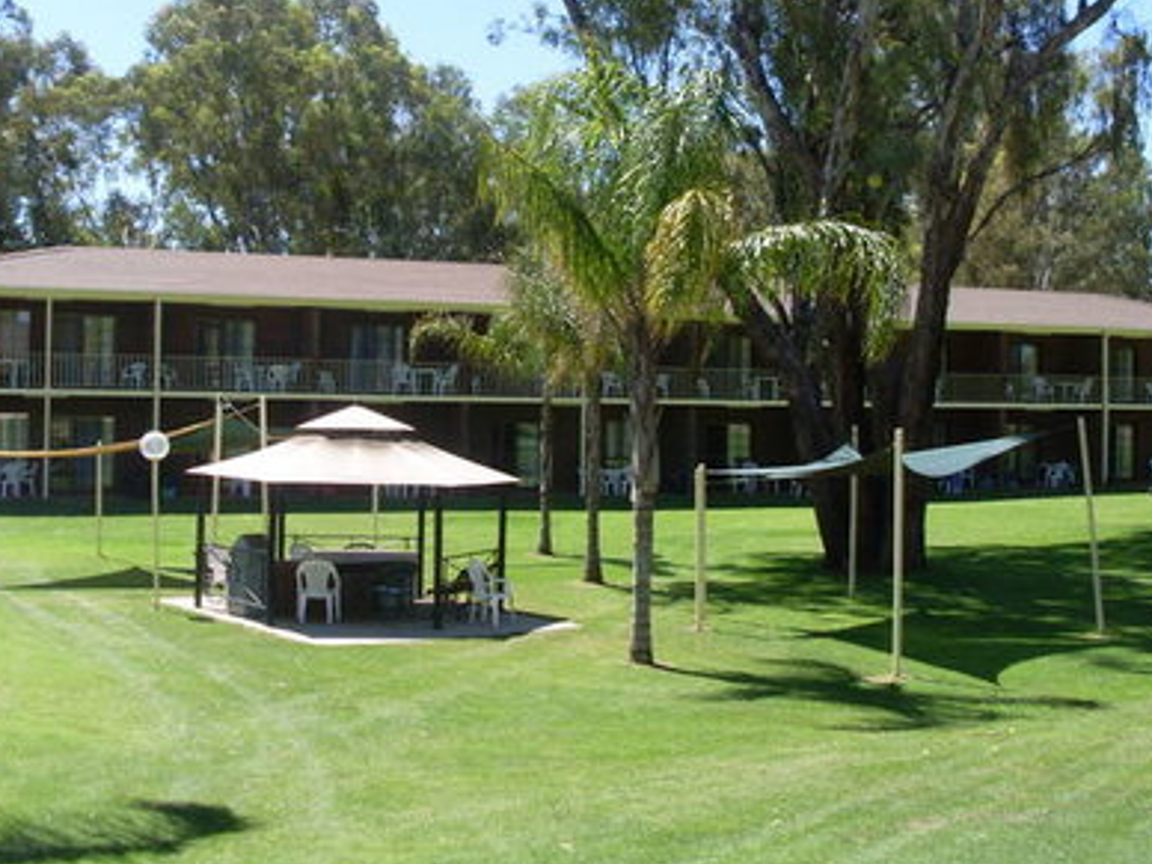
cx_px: 576
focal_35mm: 47
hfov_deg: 40.4
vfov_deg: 30.8
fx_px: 1564
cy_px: 350
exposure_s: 1/125
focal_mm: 6.3
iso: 80
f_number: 7.7
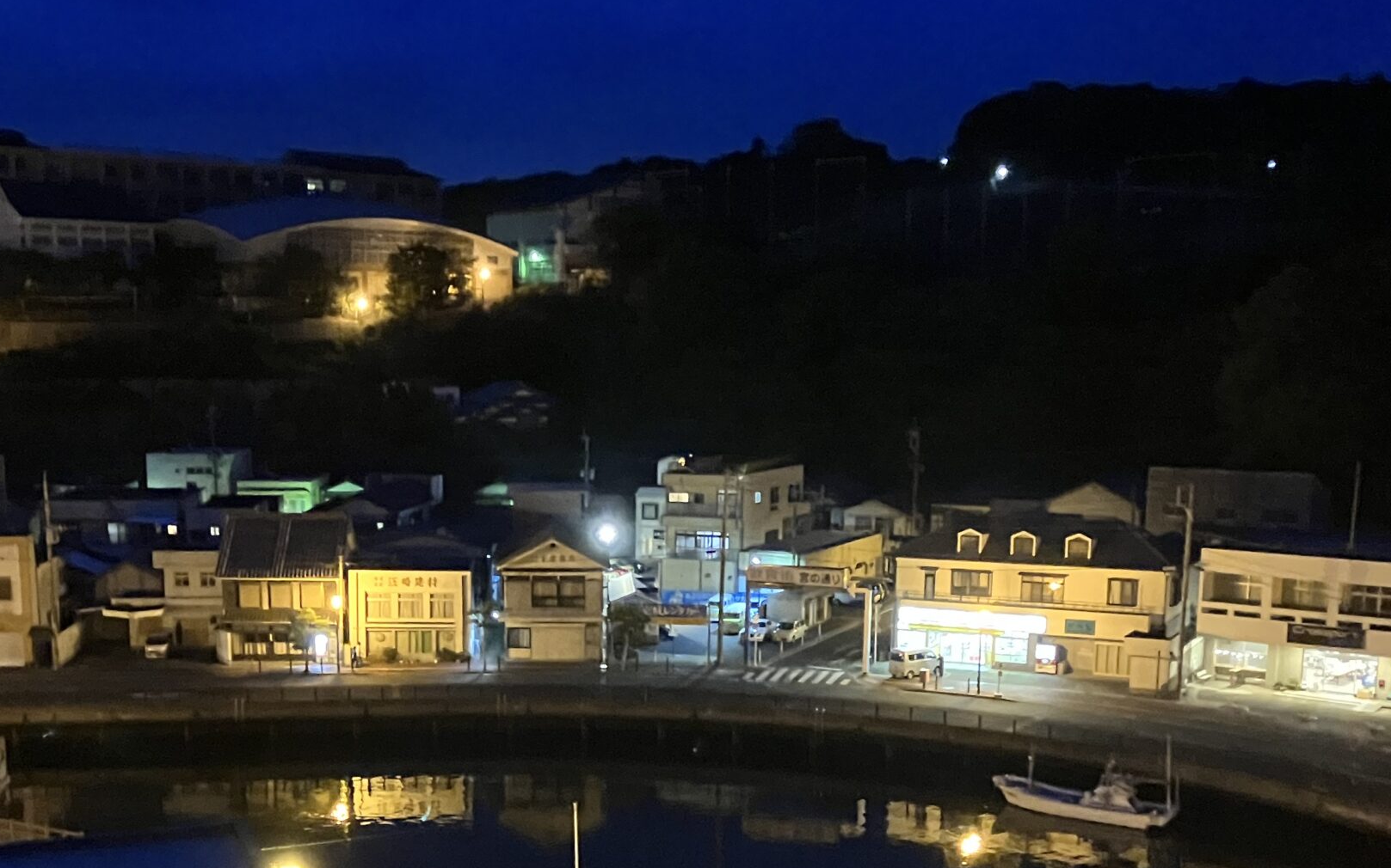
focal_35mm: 47
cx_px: 509
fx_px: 1781
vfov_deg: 26.9
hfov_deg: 42.3
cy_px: 682
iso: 2000
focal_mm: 3.99
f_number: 1.8
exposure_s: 1/15
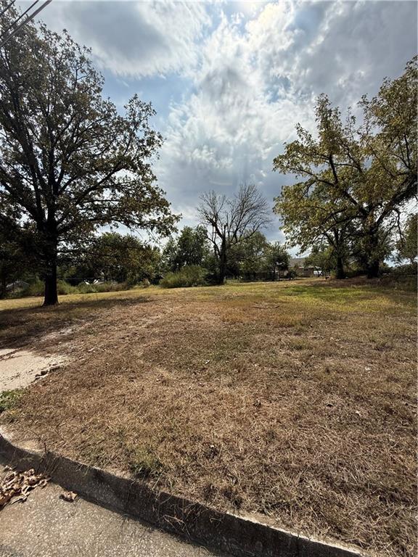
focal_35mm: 14
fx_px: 225
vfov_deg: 102.1
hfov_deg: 85.7
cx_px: 209
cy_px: 278
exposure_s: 1/3663
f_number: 2.2
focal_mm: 2.22
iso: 64
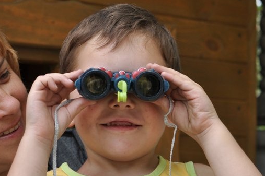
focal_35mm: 106
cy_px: 134
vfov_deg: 12.8
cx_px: 121
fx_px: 780
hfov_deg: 19.3
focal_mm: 35
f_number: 3.5
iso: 200
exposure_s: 1/1000
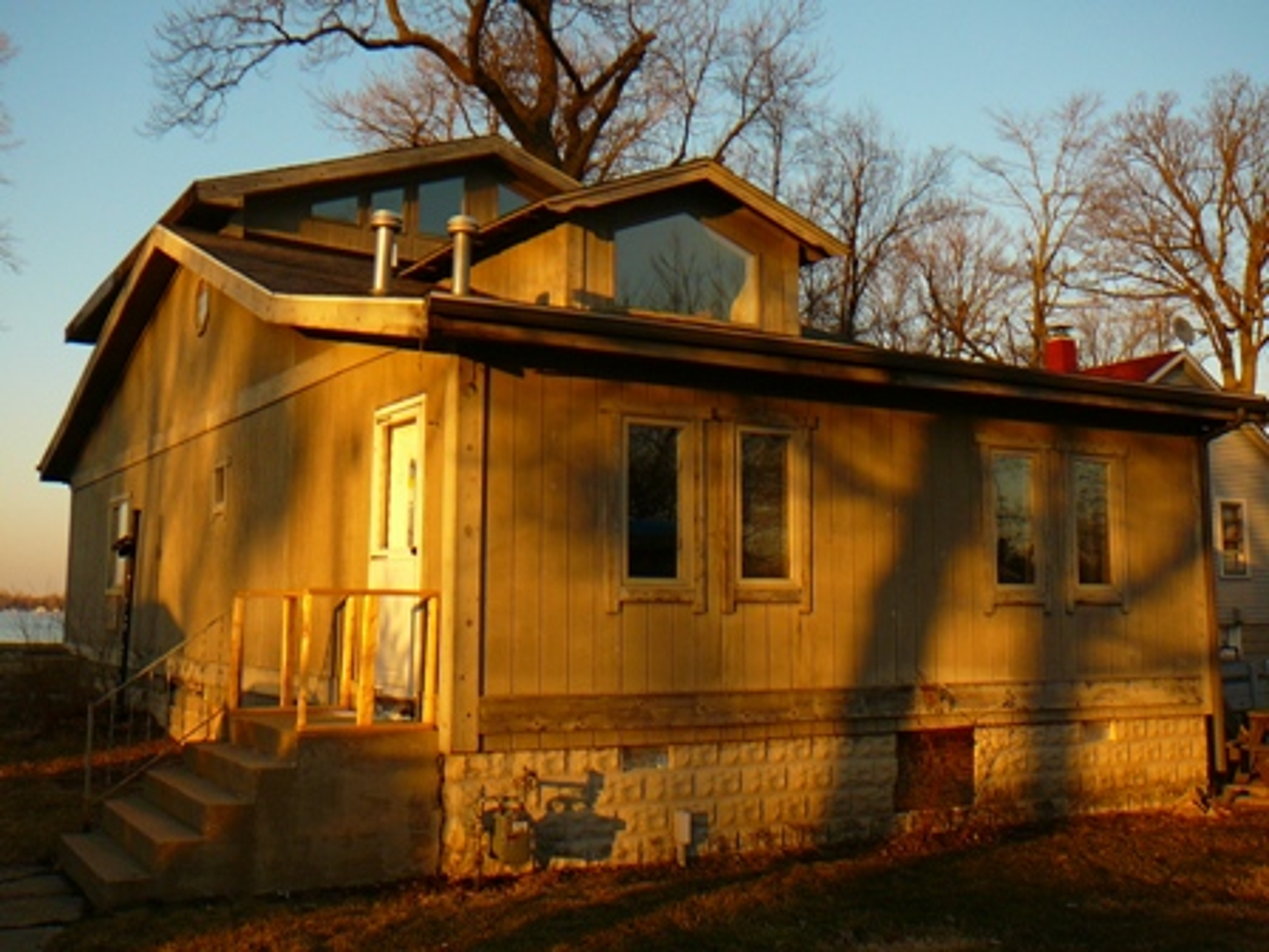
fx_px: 1283
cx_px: 634
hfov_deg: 52.6
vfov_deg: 40.7
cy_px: 476
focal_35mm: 35
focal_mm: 5.2
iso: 80
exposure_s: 1/400
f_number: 2.8
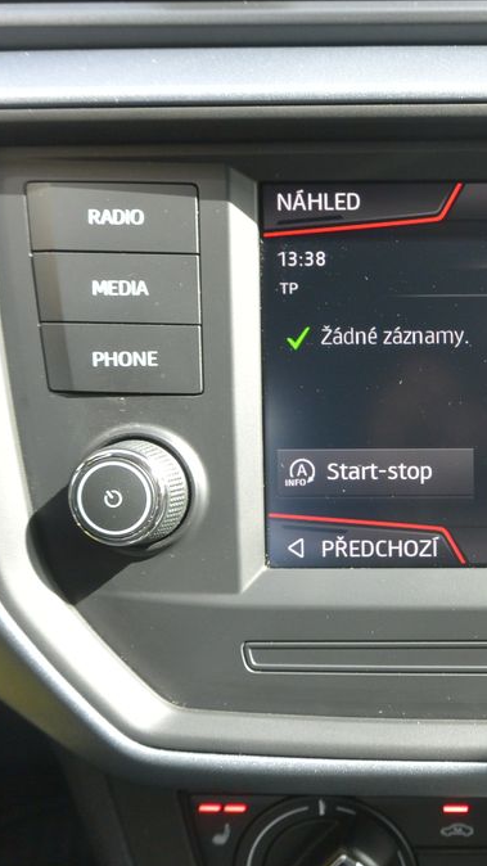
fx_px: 987
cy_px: 432
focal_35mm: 43
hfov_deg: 25.0
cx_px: 582
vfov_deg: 47.4
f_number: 3.5
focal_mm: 10
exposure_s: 1/160
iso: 200
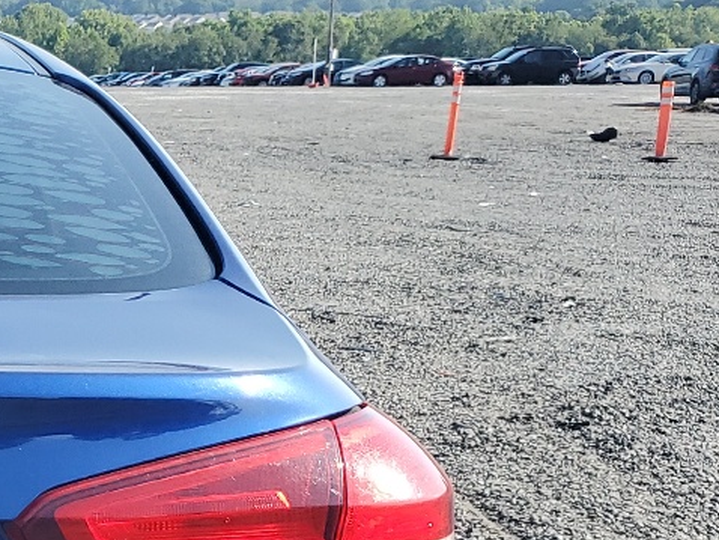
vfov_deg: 16.2
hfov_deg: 19.6
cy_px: 677
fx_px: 1808
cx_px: -355
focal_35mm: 87
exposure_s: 1/1429
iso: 50
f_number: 1.5
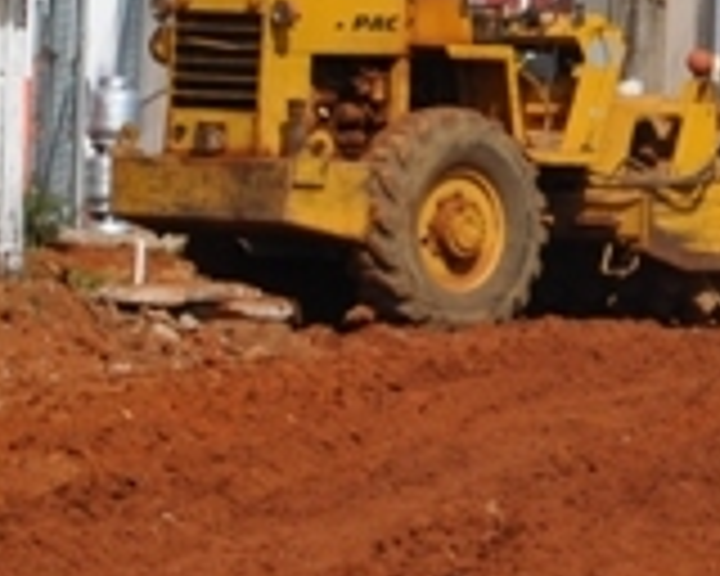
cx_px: 698
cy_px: 70
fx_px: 15755
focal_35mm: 739
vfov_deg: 2.1
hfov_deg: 2.6
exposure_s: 1/1250
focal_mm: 105
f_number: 9
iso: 500
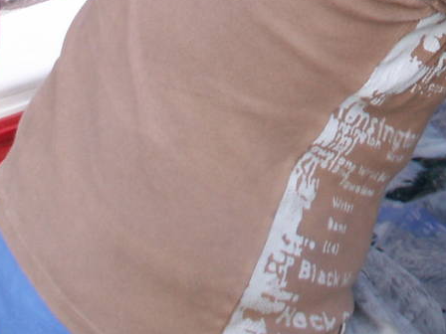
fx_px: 1611
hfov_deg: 14.9
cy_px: -261
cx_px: 624
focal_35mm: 125
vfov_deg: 11.1
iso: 50
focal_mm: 5.86
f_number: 4.5
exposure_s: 1/80
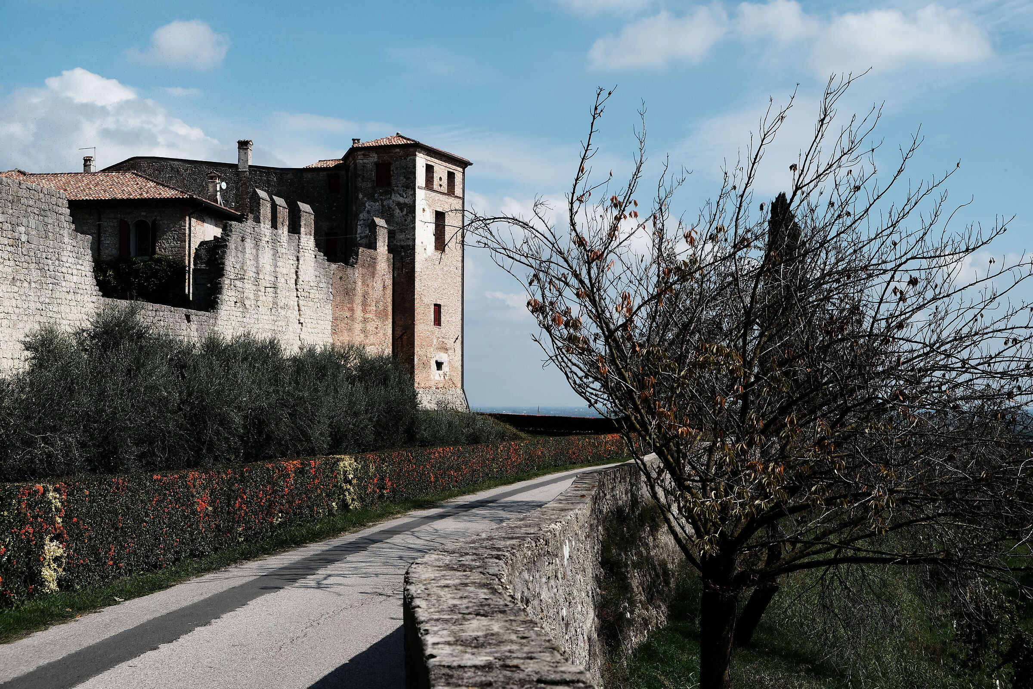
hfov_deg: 41.9
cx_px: 516
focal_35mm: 47
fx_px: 1349
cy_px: 344
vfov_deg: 28.6
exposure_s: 1/750
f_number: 6.4
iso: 160
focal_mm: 31.5
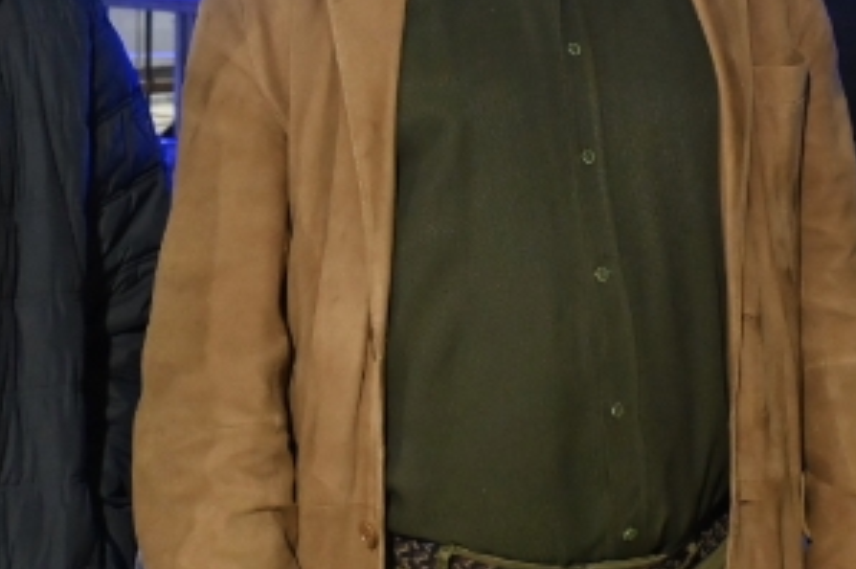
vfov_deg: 13.2
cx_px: 488
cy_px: -126
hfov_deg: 20.3
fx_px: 2386
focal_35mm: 100
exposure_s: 1/80
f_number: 3.8
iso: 3200
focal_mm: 20.5
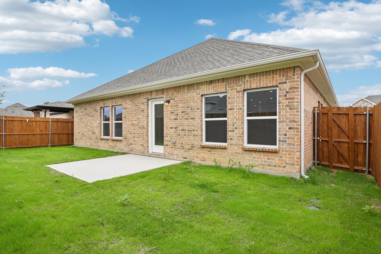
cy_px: 127
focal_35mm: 19
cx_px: 190
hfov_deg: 86.9
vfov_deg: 64.5
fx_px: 201
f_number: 8
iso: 400
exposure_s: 1/500
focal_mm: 19
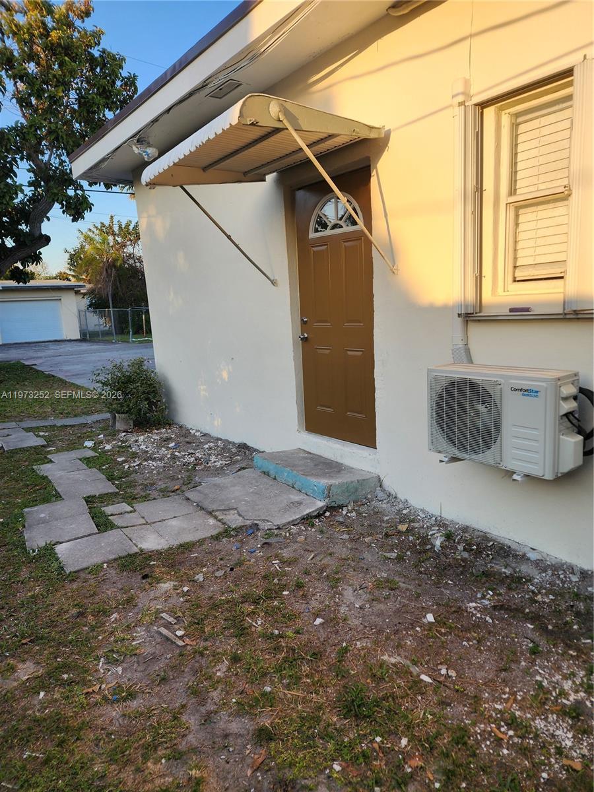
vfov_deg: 73.9
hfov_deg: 58.9
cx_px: 297
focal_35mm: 23
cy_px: 396
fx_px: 526
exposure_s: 1/266
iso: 12
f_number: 1.8
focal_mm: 6.4
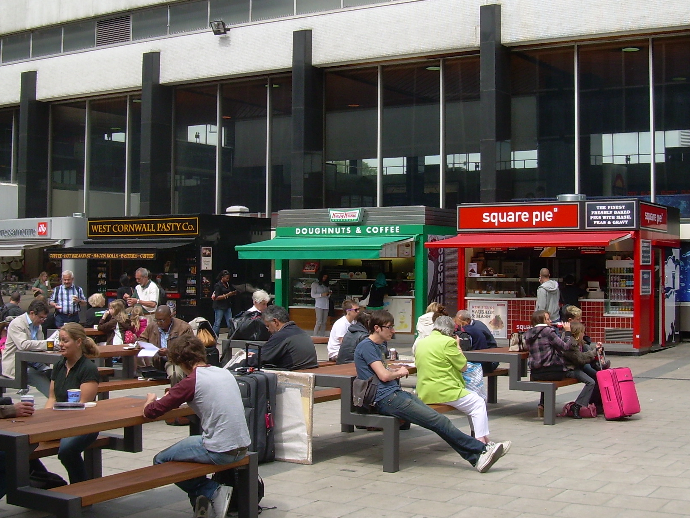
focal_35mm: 53
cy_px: 211
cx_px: 363
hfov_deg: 36.2
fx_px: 1057
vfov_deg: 27.5
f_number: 4.6
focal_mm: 6.3
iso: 50
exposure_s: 1/324
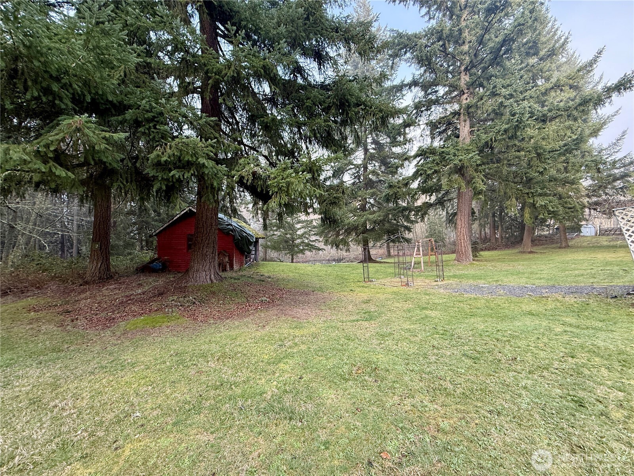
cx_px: 317
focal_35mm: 14
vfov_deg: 85.7
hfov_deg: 102.1
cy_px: 238
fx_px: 256
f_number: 2.2
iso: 100
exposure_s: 1/99
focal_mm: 2.22
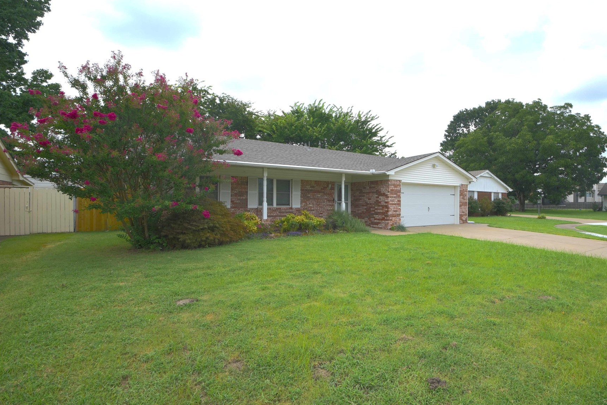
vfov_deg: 64.6
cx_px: 354
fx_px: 320
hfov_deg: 86.2
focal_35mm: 19
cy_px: 211
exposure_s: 1/250
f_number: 16
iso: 500
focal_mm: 16
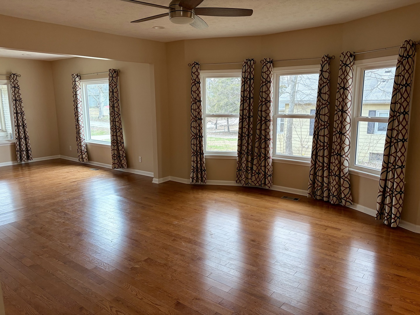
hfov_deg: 67.3
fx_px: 315
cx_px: 210
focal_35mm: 26
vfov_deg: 53.1
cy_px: 158
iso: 125
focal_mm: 5.96
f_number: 1.6
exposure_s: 1/120
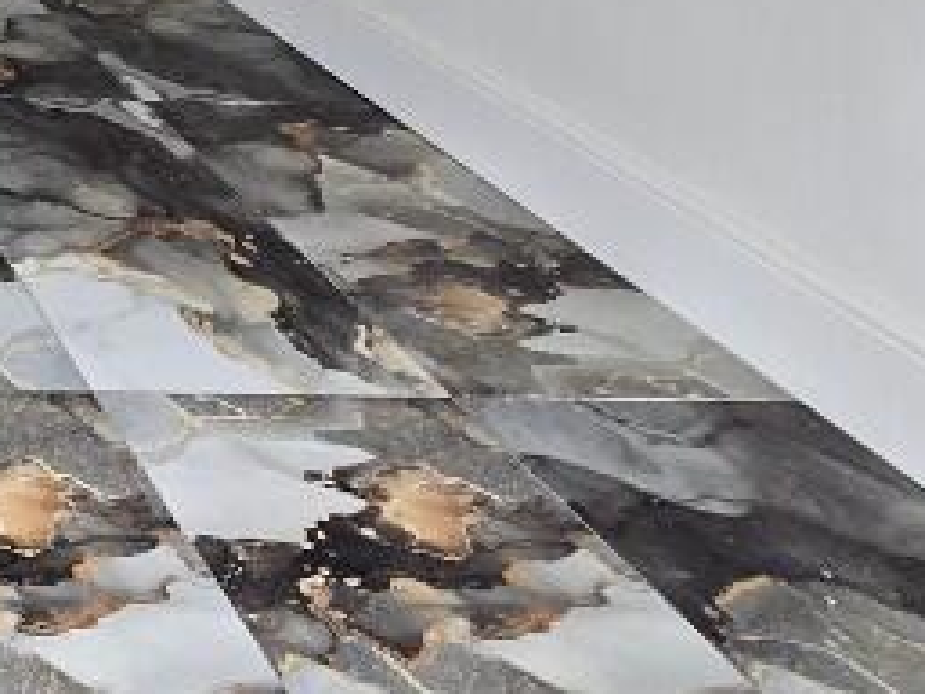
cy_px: -398
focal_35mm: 52
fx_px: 1390
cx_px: -481
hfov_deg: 26.3
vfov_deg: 22.2
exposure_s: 1/50
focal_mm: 1.7
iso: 125
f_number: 2.2
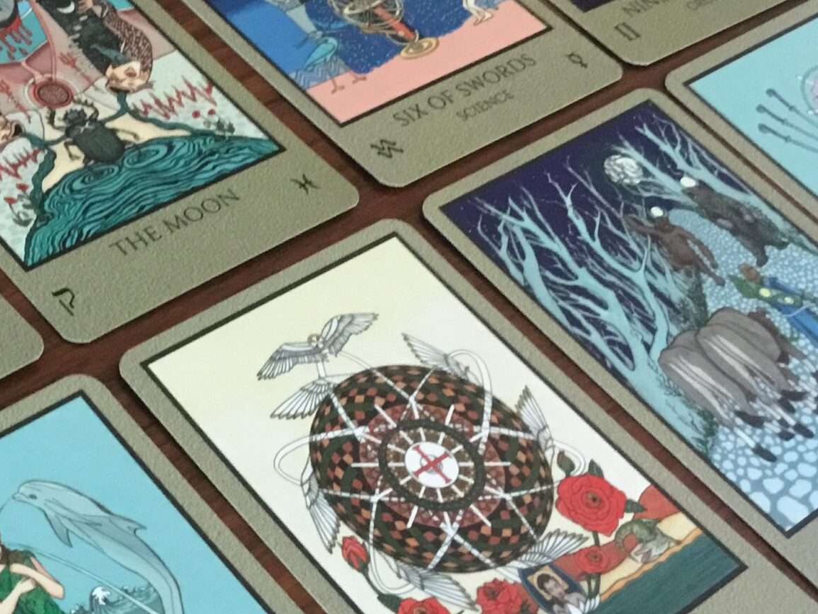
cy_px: 376
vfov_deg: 21.3
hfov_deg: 27.1
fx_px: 1631
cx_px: 78
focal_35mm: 69
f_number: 2.4
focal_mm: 3.3
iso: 200
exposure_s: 1/24
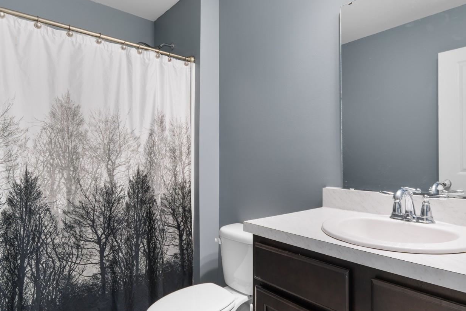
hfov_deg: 80.9
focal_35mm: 21
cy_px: 156
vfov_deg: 59.5
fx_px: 272
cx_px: 261
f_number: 4.8
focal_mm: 11
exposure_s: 1/4
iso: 100
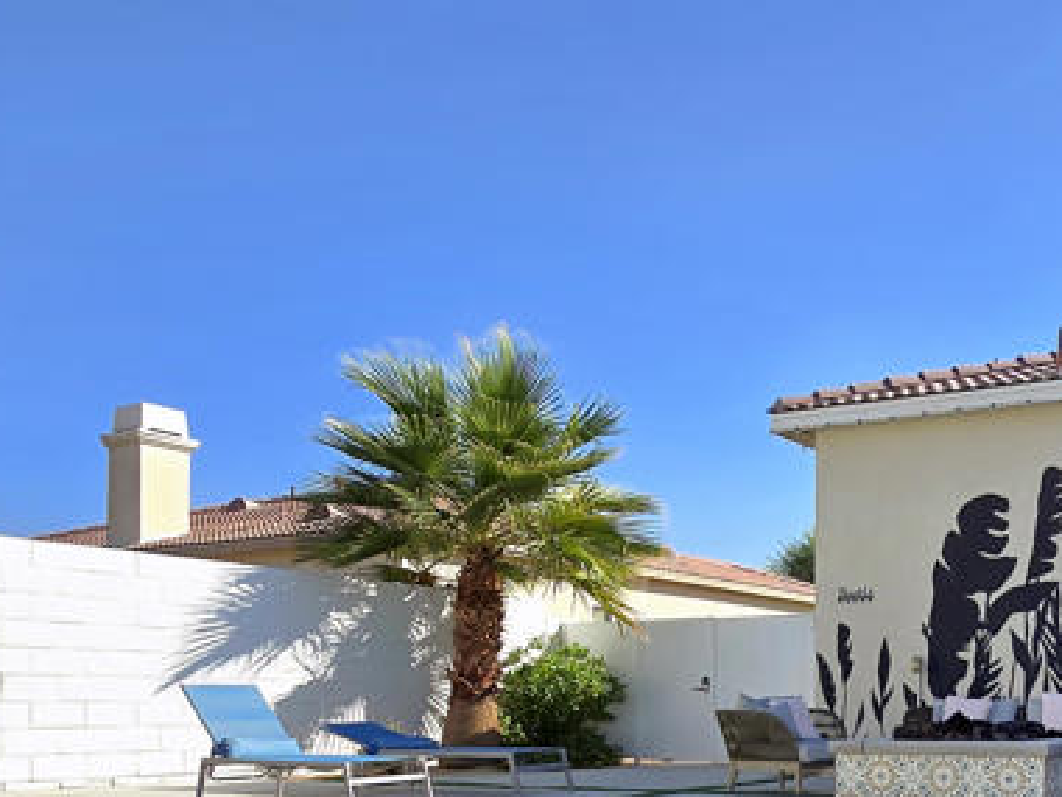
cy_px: 828
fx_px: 1074
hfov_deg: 48.5
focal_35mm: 35
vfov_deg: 36.0
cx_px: 900
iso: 50
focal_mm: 2.2
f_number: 2.2
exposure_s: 1/2664
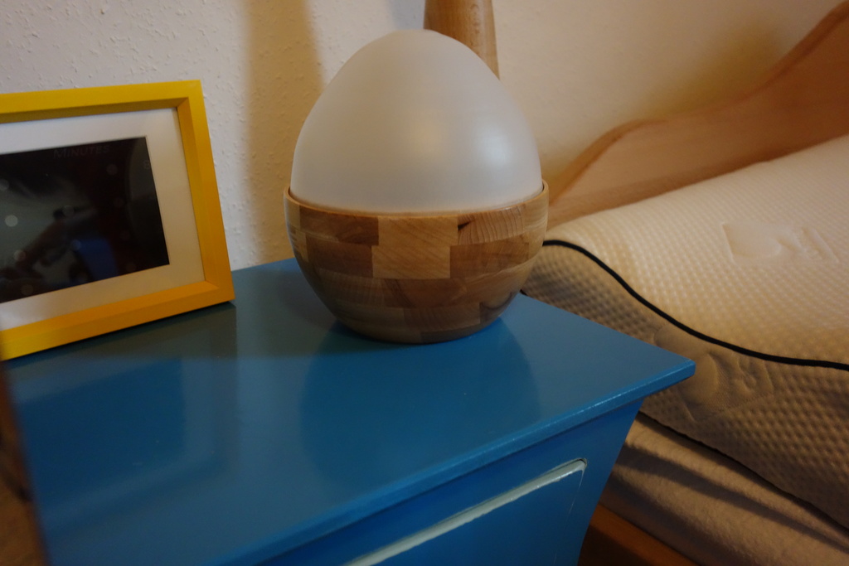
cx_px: 424
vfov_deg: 37.9
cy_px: 283
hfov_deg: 54.4
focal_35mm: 35
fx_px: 825
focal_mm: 12.94
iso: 1250
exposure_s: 1/40
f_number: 2.8
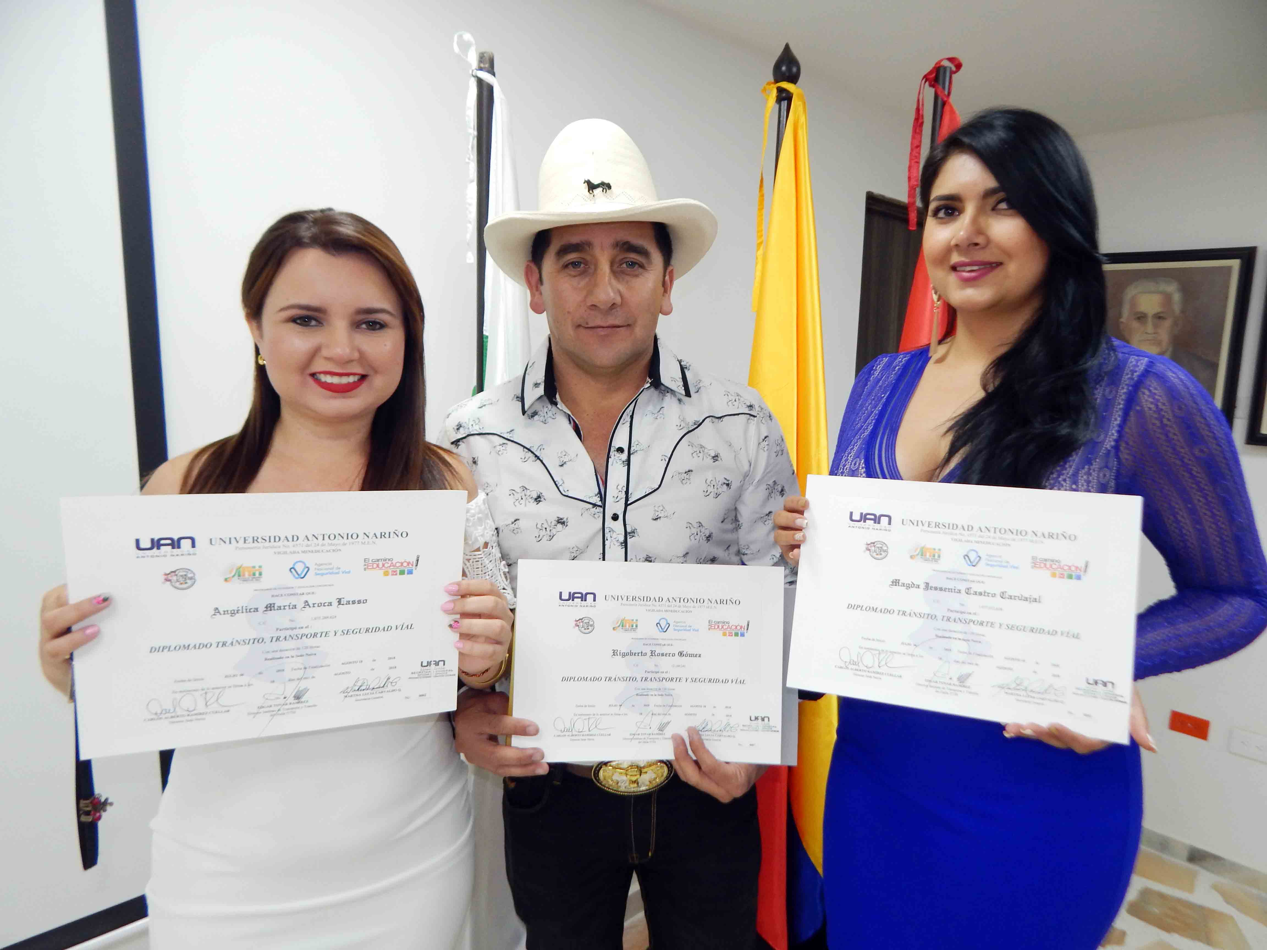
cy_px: 475
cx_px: 634
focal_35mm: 22
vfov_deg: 61.1
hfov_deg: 76.4
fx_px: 805
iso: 160
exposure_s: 1/30
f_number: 3
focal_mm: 4
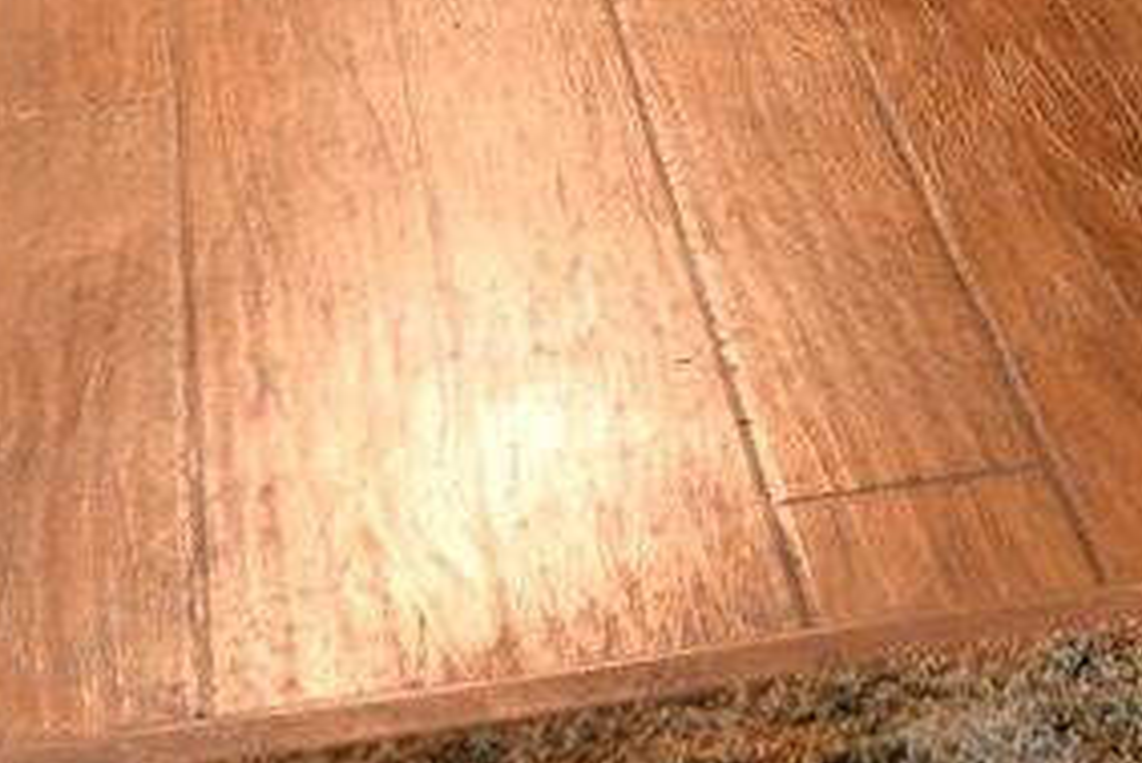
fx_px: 3174
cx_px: 803
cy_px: -1544
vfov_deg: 10.1
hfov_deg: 20.3
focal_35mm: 100
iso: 160
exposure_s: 1/13
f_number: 2.8
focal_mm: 14
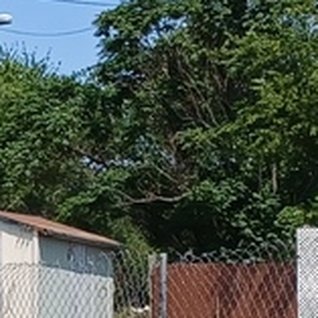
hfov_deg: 8.6
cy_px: 290
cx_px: 12
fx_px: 2110
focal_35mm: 203
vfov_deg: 8.6
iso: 32
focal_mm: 4.6
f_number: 1.8
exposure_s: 1/455
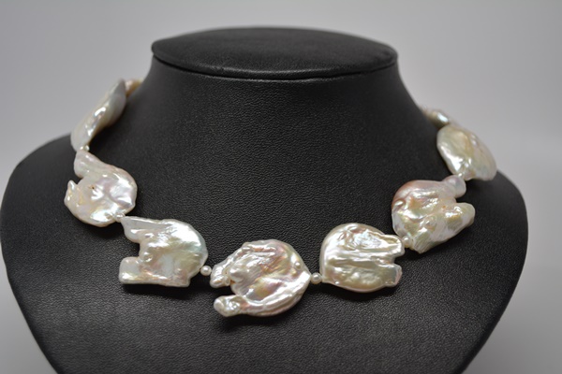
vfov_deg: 29.9
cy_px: 187
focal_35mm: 45
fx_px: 702
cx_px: 281
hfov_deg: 43.6
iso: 400
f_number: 4.8
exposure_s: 1/100
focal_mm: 30
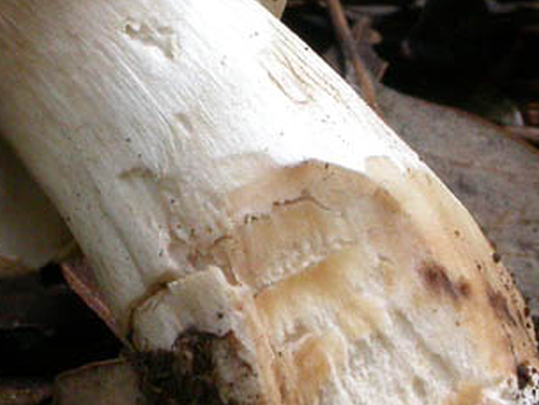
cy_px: 175
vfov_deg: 4.2
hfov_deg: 5.6
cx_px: 200
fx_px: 5514
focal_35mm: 354
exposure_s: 1/8
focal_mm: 28
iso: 200
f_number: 10.7
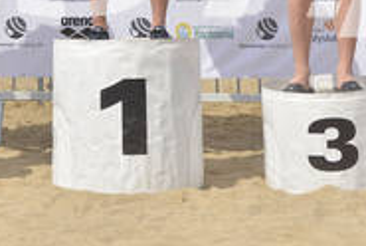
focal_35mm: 121
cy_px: -138
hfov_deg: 16.8
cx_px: 103
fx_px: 1232
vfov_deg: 10.9
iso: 200
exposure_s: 1/4000
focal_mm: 35
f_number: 4
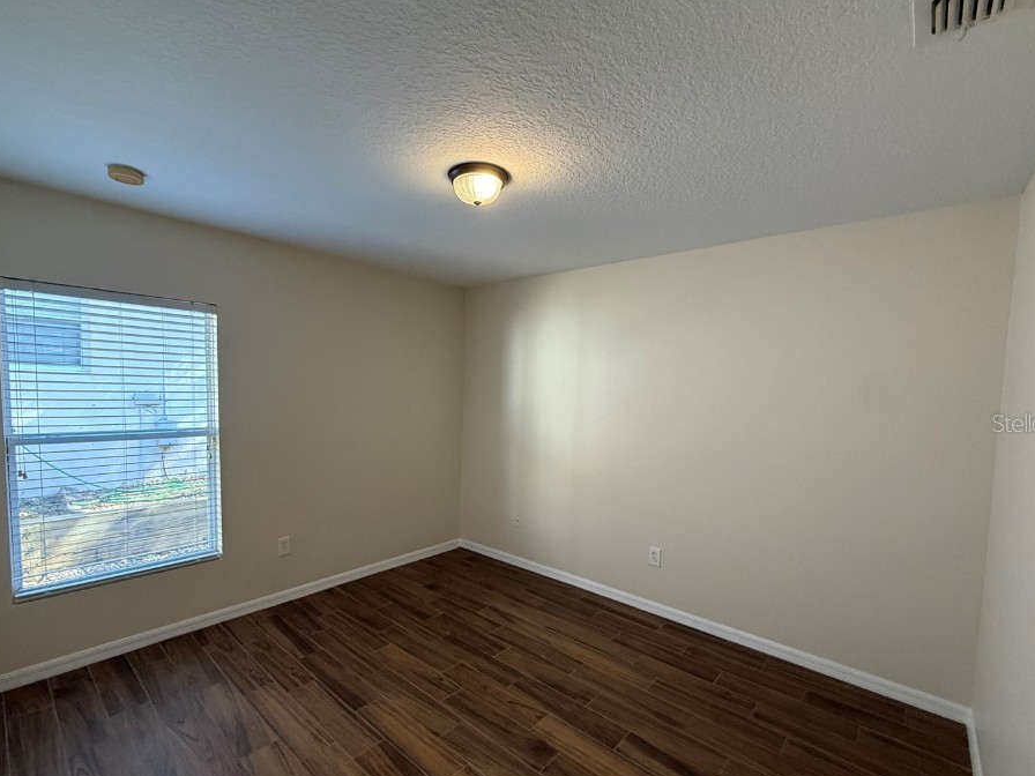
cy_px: 423
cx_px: 509
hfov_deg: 94.5
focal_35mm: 16
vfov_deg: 77.9
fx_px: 478
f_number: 2.2
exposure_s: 1/60
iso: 320
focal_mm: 2.22
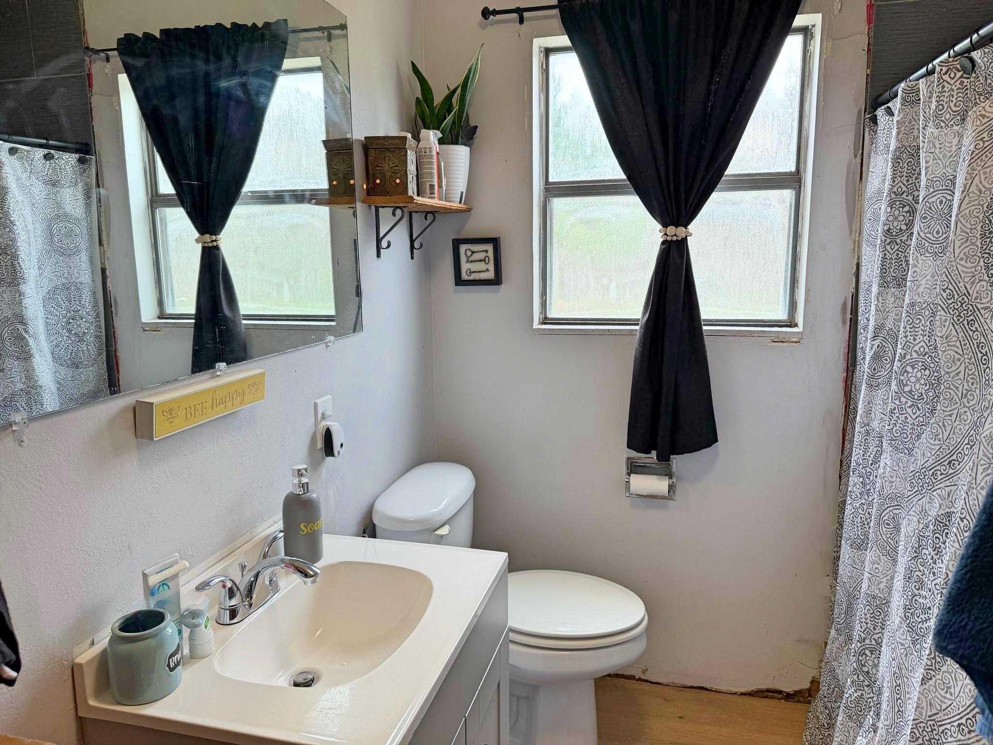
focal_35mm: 24
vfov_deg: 56.8
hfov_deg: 71.6
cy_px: 372
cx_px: 496
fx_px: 688
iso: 80
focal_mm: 6.76
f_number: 1.78
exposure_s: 1/170
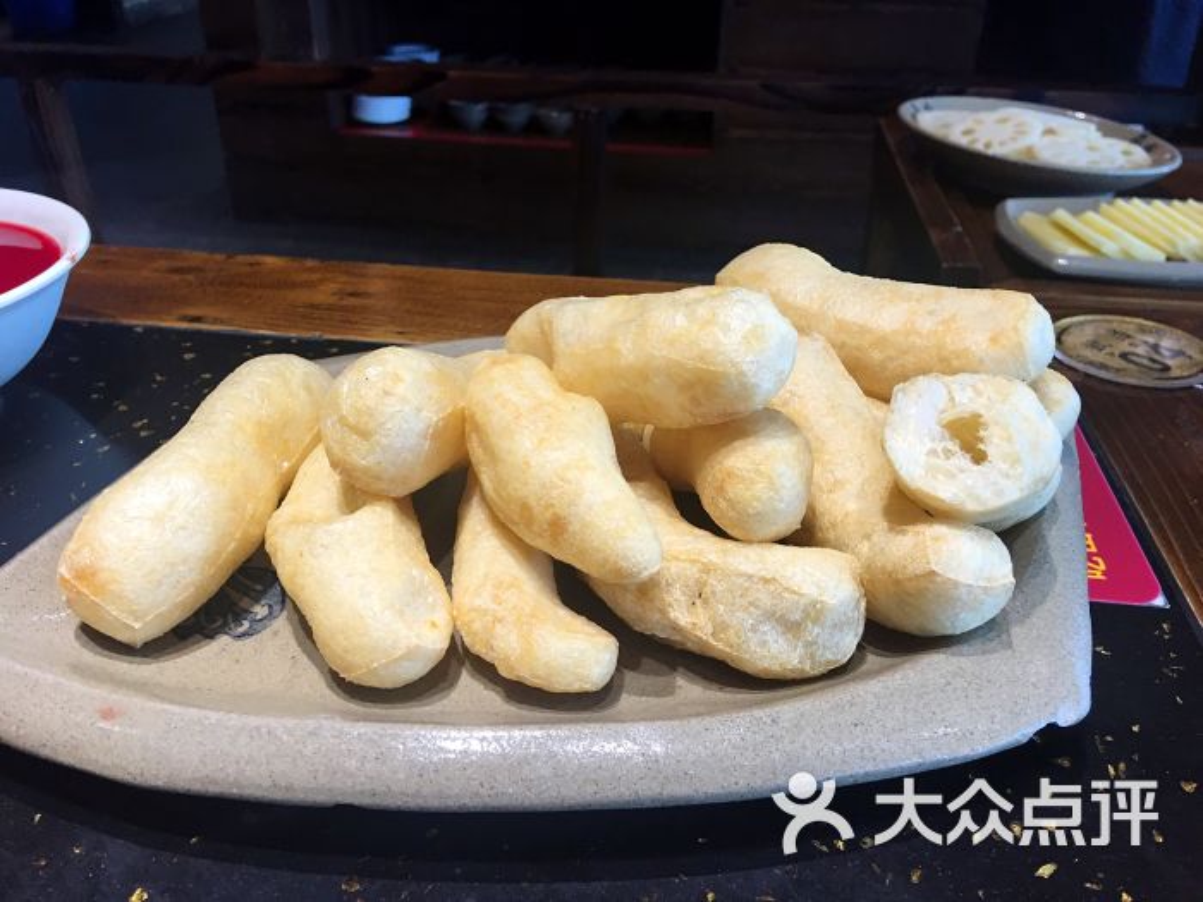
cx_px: 602
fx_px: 1008
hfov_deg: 61.7
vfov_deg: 48.2
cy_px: 451
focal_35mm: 29
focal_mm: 4.15
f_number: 2.2
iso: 50
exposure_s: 1/33
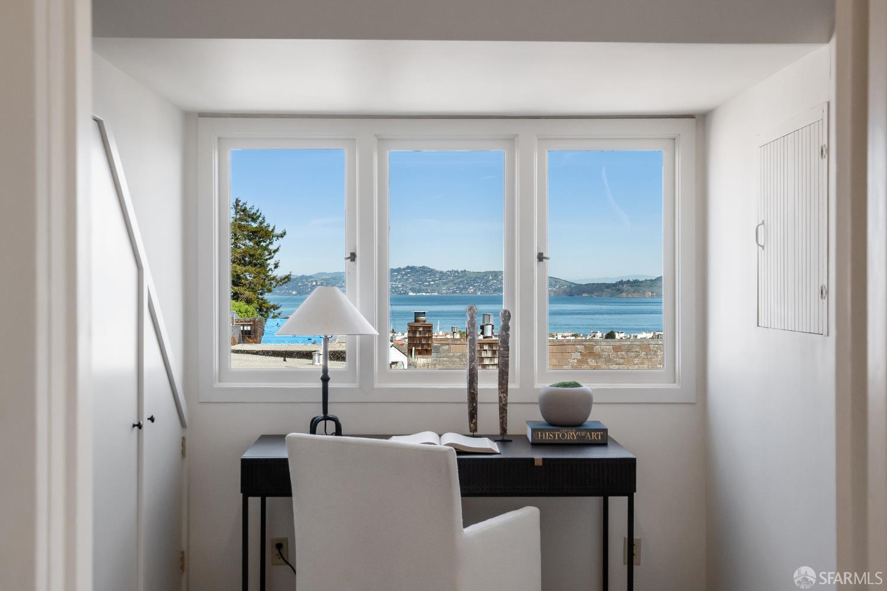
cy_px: 296
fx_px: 1281
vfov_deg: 26.0
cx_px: 444
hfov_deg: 38.2
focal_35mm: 52
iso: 800
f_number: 8
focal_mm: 35
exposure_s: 1/1000
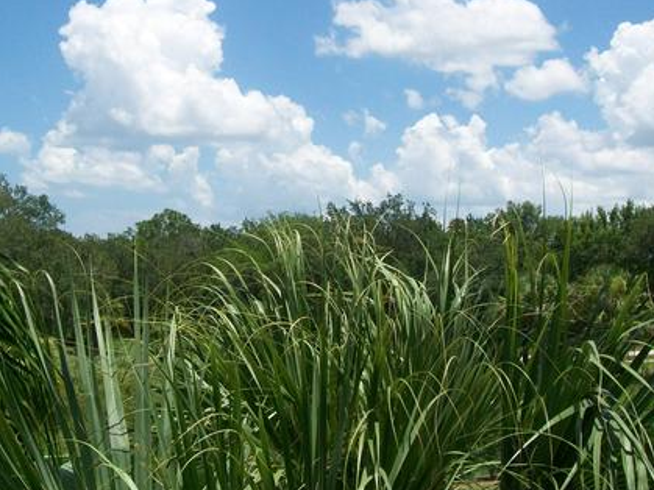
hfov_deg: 34.9
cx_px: 273
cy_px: 145
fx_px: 1039
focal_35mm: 55
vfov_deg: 26.3
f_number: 4.8
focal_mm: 6
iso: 64
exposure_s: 1/500
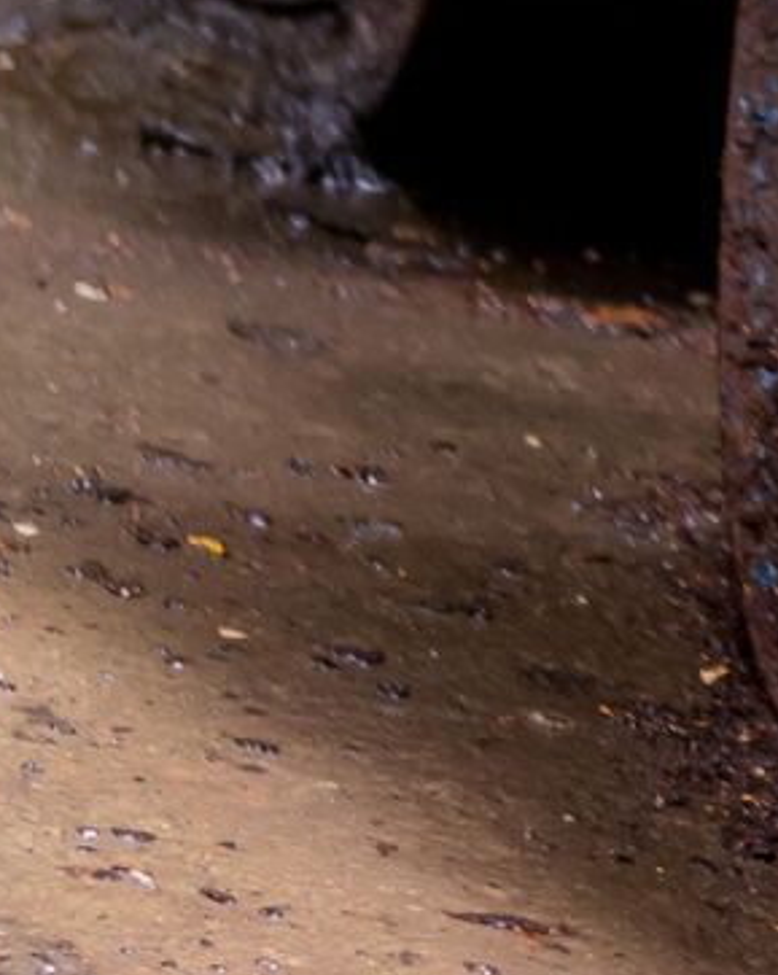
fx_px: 10087
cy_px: -1856
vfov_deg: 5.2
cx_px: 2347
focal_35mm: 350
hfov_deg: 4.3
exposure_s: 1/60
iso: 800
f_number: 2.8
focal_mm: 50
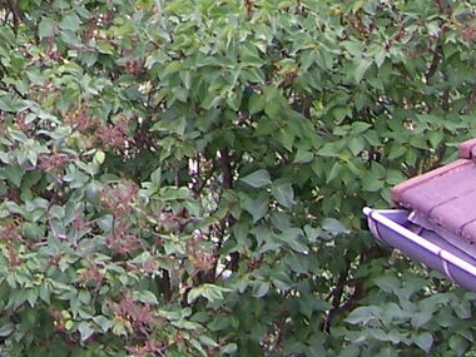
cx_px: -150
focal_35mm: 160
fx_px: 2200
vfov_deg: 8.8
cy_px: -312
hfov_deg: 12.0
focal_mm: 6.3
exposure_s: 1/30
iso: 80
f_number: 2.8
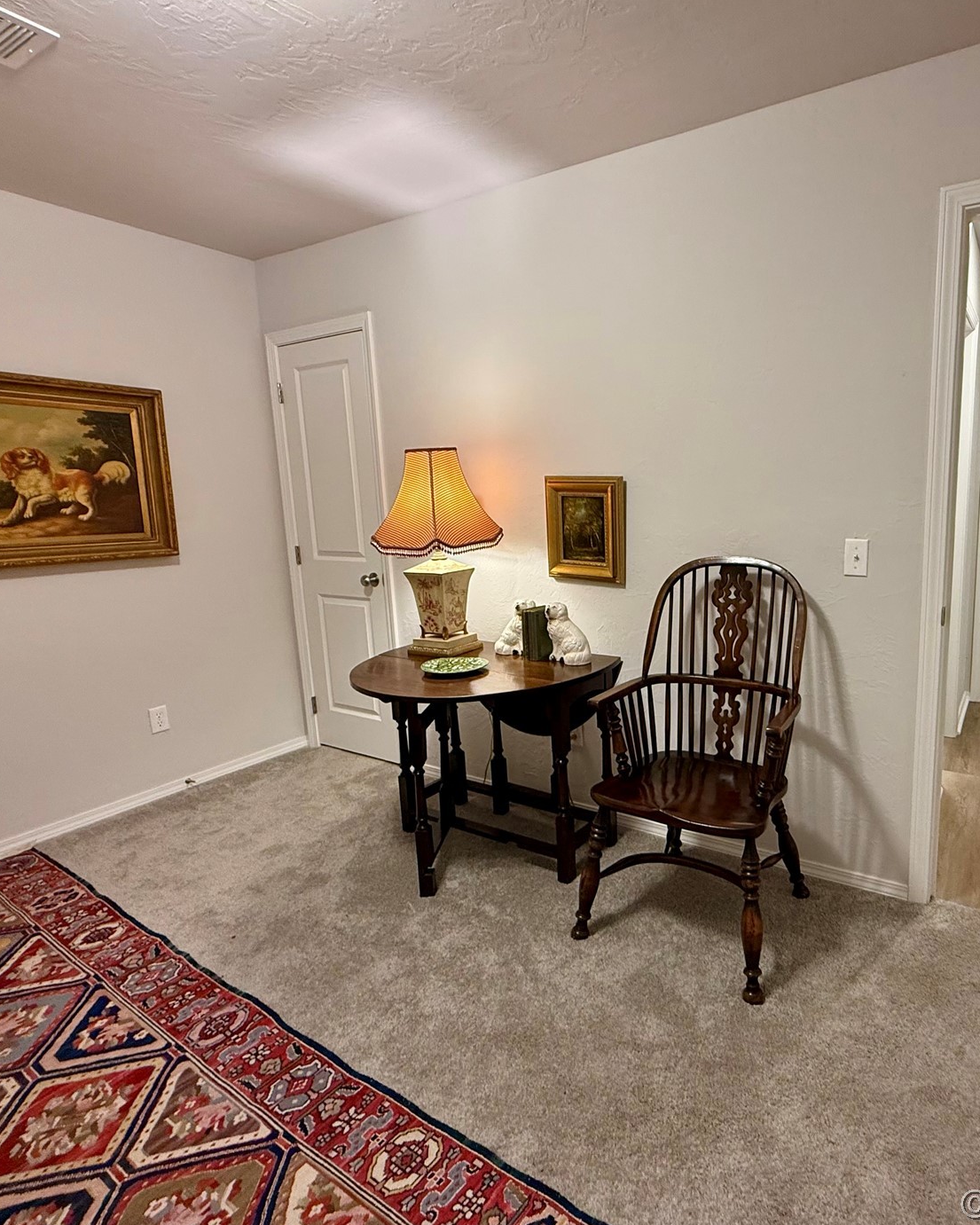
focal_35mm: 19
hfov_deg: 68.8
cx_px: 655
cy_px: 603
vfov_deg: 83.3
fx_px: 689
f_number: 2.2
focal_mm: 2.22
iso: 200
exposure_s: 1/60
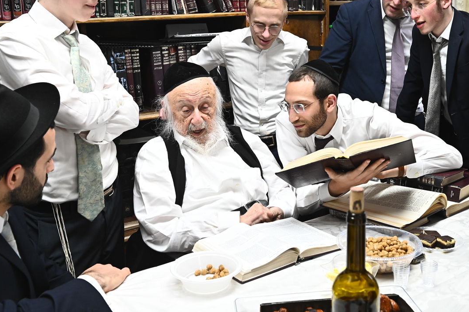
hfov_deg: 46.3
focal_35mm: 42
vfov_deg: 31.7
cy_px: 116
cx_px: 268
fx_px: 547
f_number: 6.3
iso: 2500
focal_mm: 32
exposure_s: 1/200
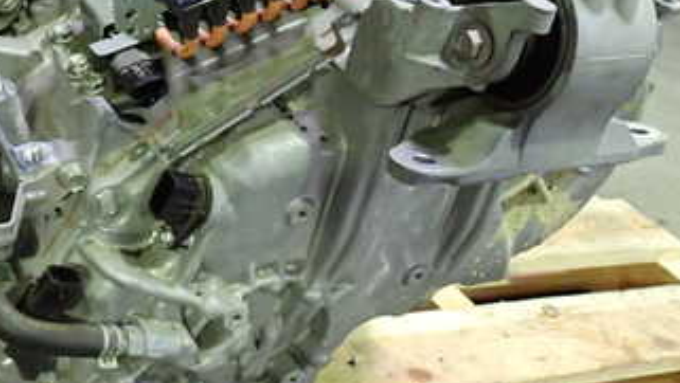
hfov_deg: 34.0
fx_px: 1101
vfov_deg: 19.8
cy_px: 180
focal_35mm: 61
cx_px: 214
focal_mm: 5.4
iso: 640
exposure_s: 1/30
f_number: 2.3
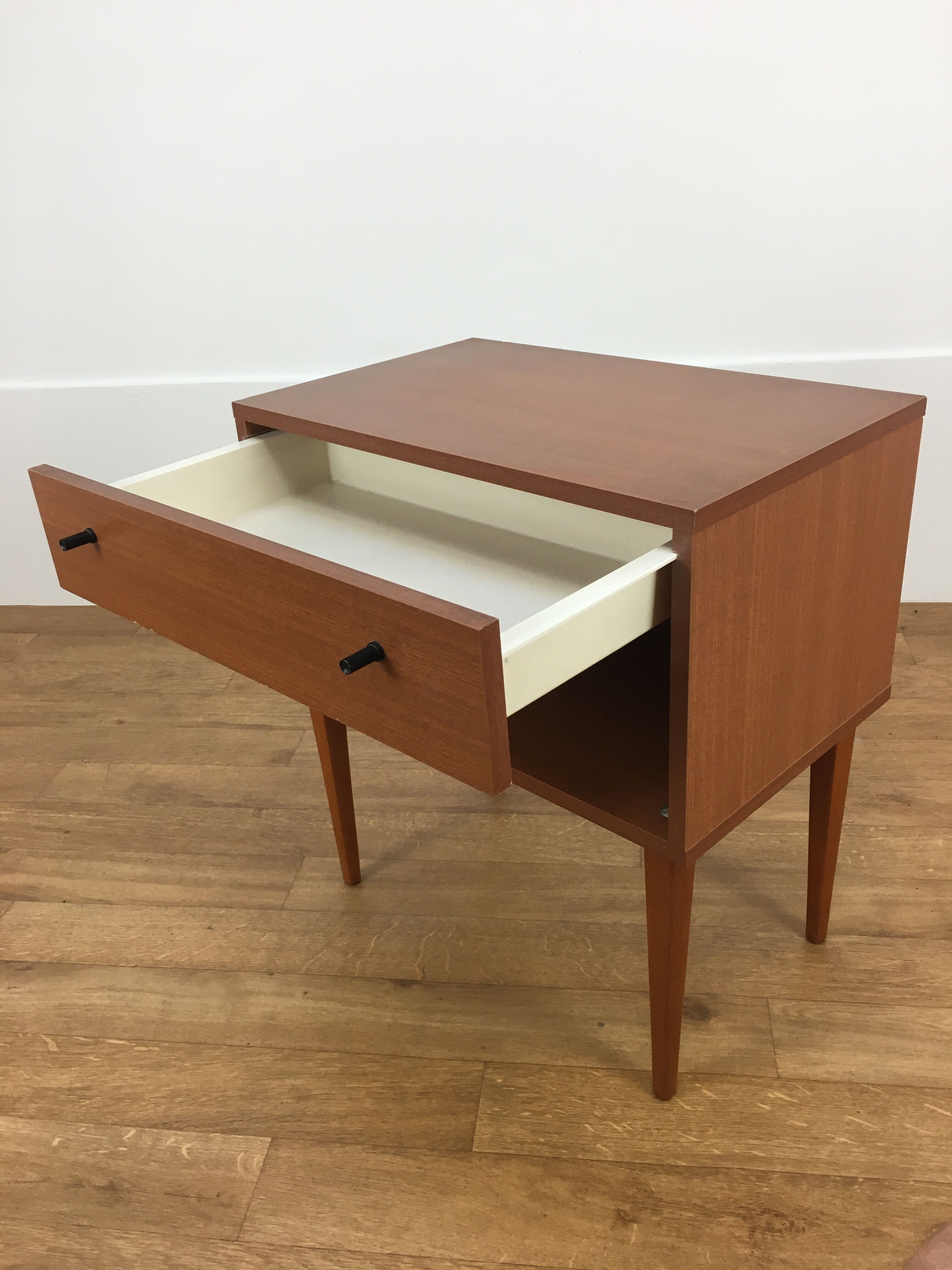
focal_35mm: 29
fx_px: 1063
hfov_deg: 48.2
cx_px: 476
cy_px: 635
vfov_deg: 61.7
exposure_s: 1/33
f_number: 2.2
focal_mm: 4.15
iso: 40
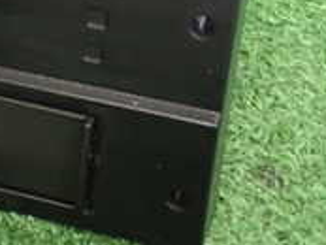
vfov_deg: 10.3
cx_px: -170
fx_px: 1338
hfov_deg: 13.1
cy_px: -70
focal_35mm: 142
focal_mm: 7.31
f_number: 2.8
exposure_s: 1/30
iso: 800
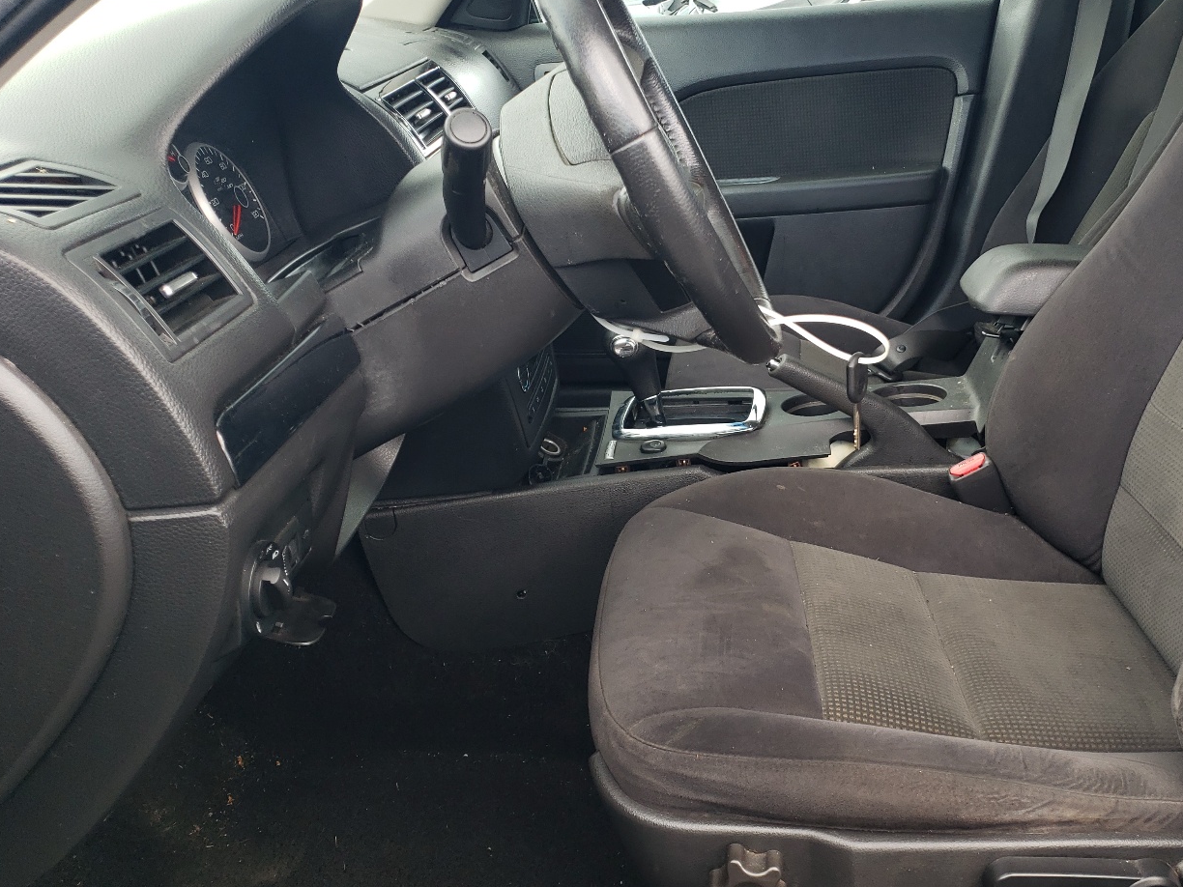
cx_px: 753
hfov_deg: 53.3
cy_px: 416
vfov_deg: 41.8
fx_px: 1162
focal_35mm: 34
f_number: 1.5
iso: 50
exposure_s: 1/122
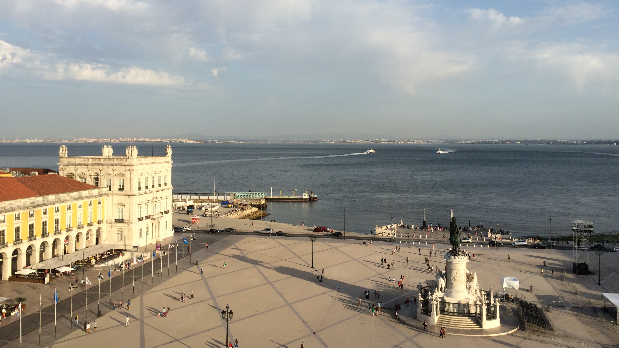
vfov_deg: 36.5
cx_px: 310
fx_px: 525
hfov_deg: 61.0
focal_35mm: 32
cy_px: 139
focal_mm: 4.15
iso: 32
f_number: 2.2
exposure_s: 1/1953
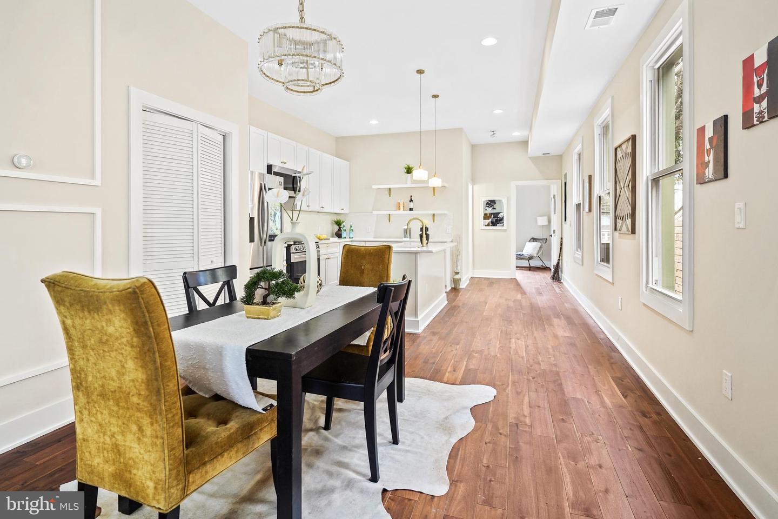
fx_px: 367
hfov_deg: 93.3
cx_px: 389
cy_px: 260
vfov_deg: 70.4
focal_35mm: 17
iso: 500
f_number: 2.8
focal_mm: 17
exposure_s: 1/30
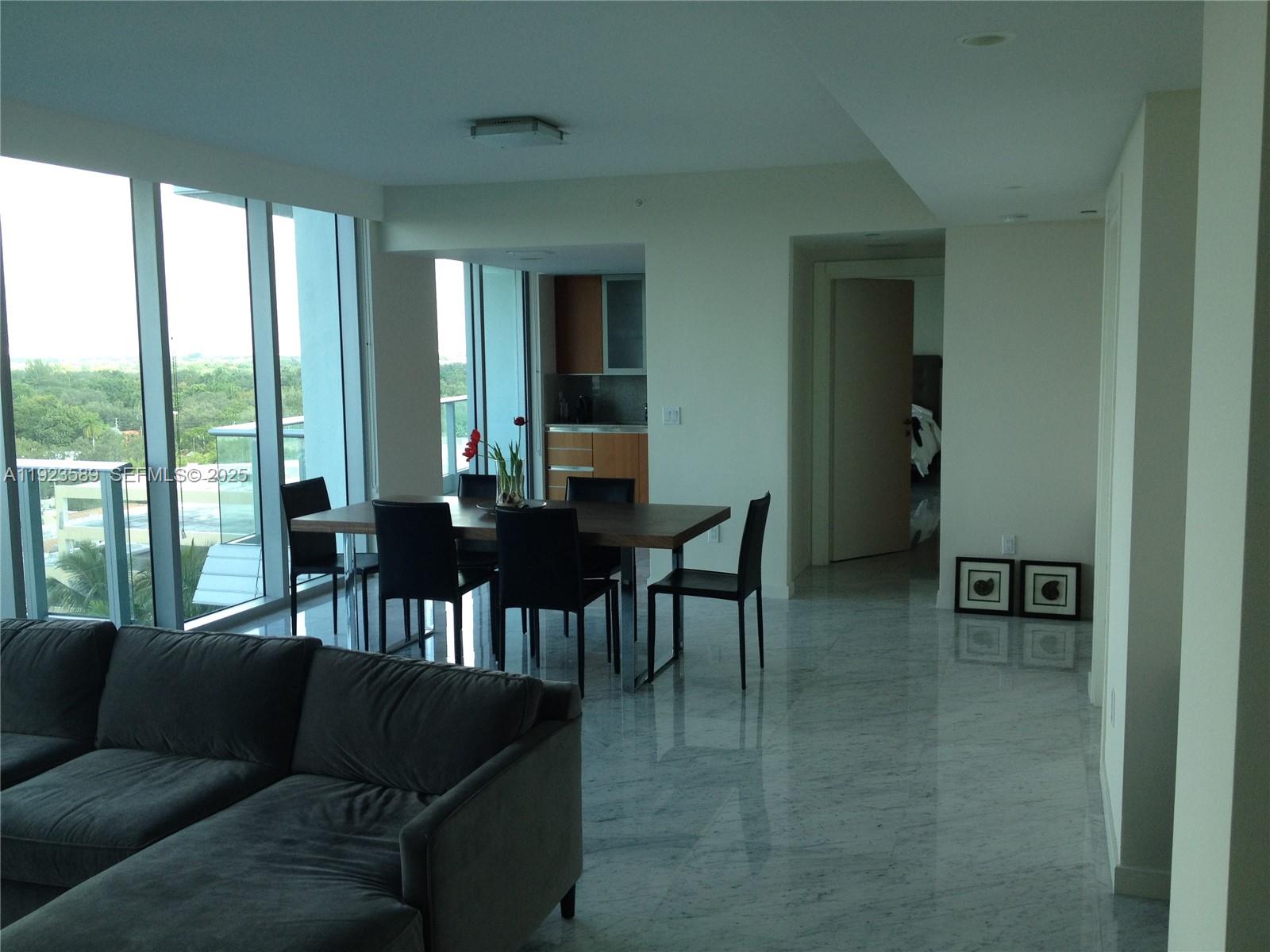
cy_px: 476
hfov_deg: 52.6
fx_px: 1284
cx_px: 635
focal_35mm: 35
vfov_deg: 40.7
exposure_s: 1/132
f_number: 2.4
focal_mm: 4.28
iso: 50
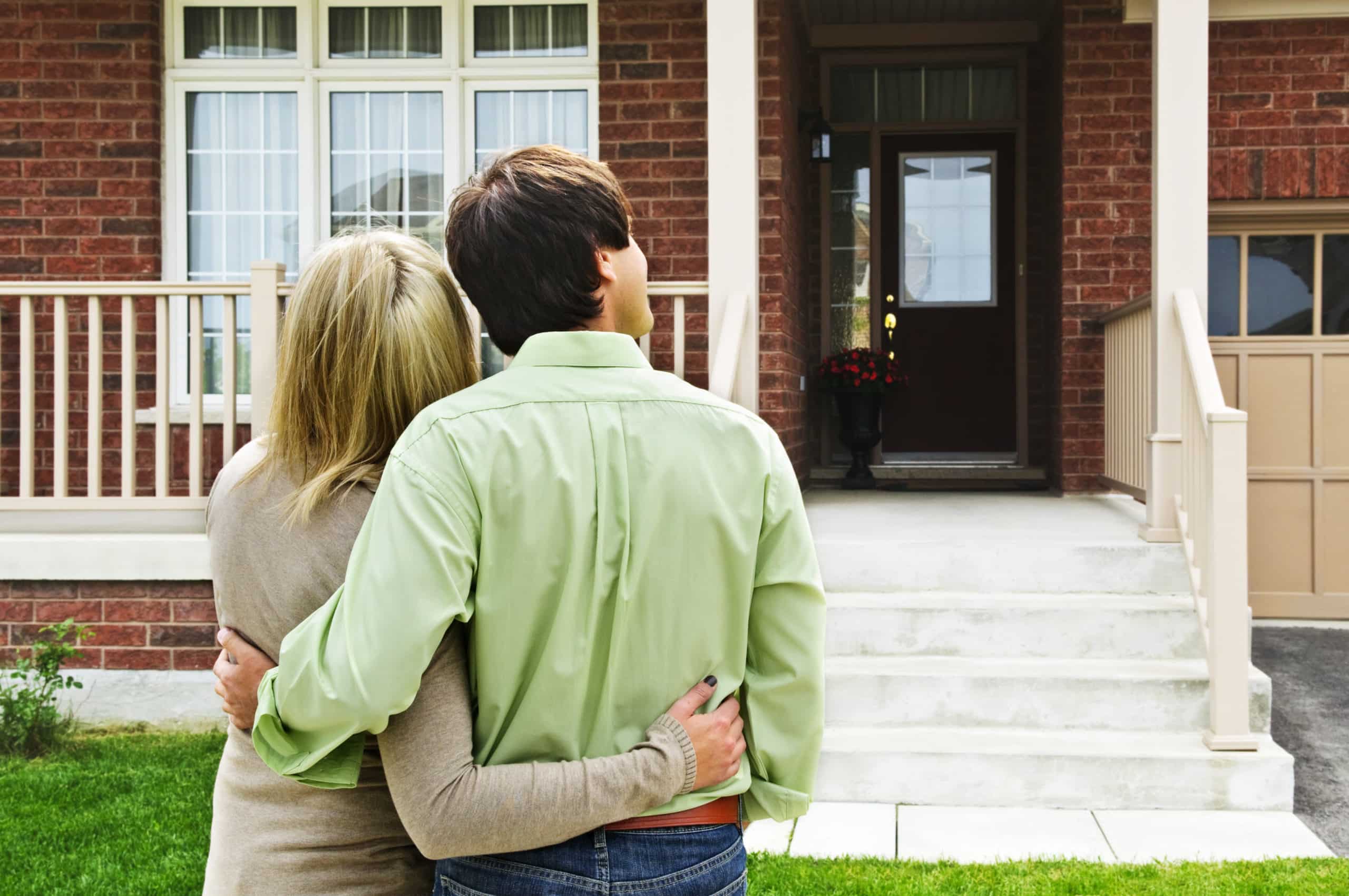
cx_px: 674
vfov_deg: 31.8
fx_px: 1572
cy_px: 448
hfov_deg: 46.5
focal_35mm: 42
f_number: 10
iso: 200
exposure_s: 1/250
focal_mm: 28
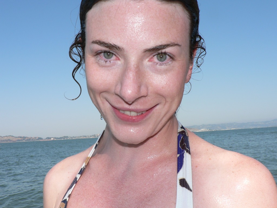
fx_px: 328
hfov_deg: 45.8
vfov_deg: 35.1
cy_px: 104
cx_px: 138
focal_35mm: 41
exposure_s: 1/400
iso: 80
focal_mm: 6.9
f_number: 5.6
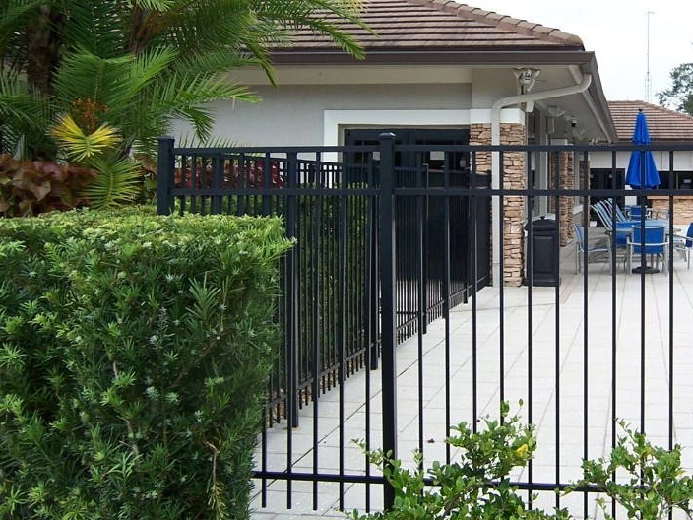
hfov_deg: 38.8
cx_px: 501
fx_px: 961
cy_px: 173
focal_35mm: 48
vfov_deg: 30.0
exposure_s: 1/90
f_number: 3.4
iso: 80
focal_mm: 5.5
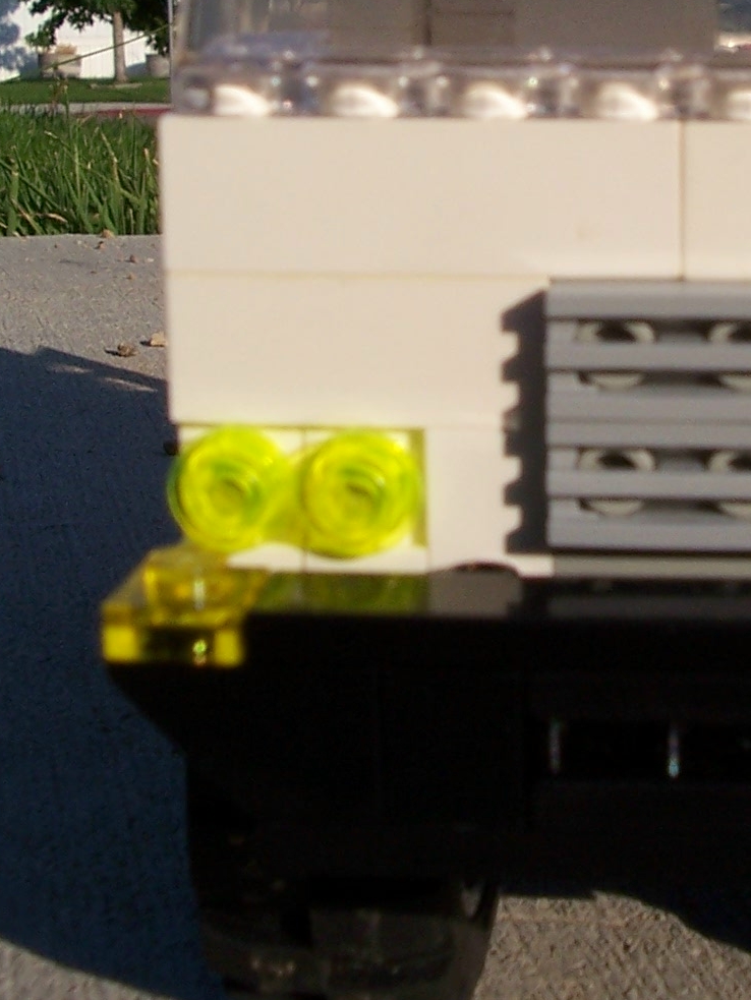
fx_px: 2370
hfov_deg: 17.7
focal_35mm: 82
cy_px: 182
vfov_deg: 23.4
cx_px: 703
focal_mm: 6
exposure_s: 1/500
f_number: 5.6
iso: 80
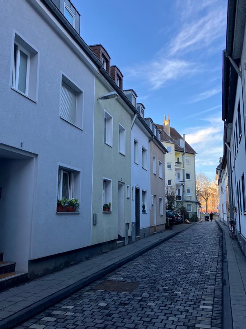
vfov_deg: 63.4
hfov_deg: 49.7
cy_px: 164
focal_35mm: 28
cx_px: 123
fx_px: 265
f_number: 1.8
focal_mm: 3.99
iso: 25
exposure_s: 1/225
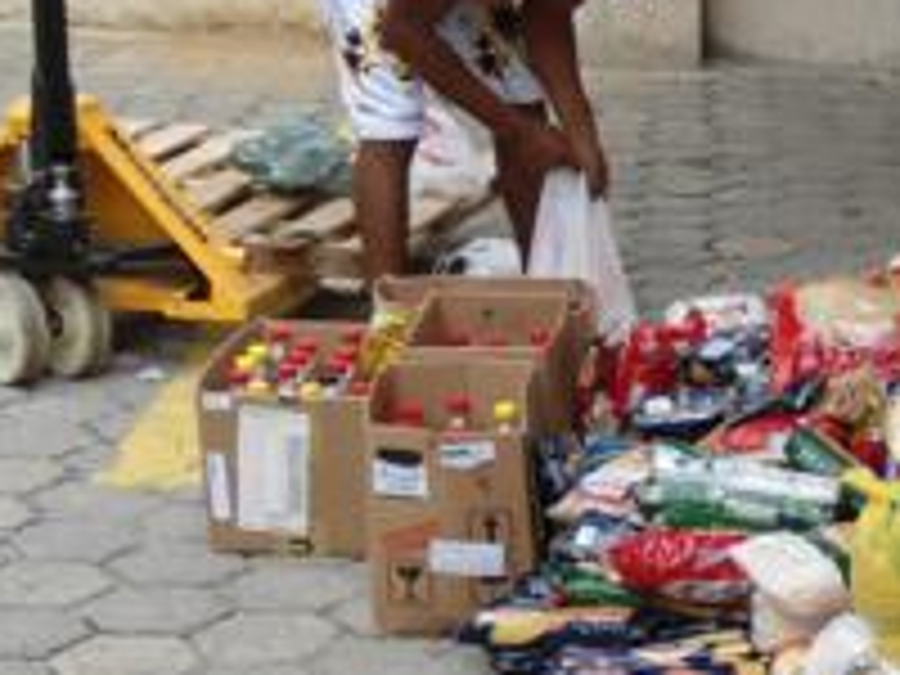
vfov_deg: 13.6
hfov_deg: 17.0
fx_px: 2704
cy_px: 940
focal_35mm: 104
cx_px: 1359
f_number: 2.8
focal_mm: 4.7
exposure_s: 1/250
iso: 80
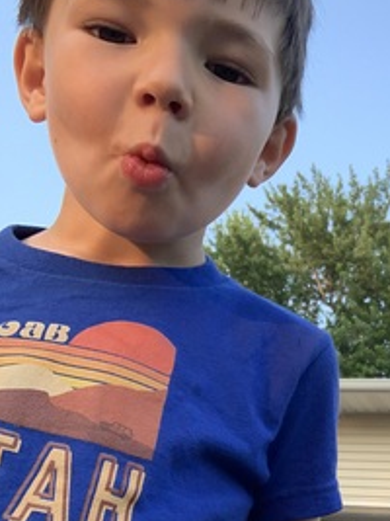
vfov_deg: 30.8
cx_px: 364
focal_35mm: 60
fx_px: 902
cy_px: 462
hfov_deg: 23.6
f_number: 2.2
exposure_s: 1/121
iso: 40
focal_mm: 2.87
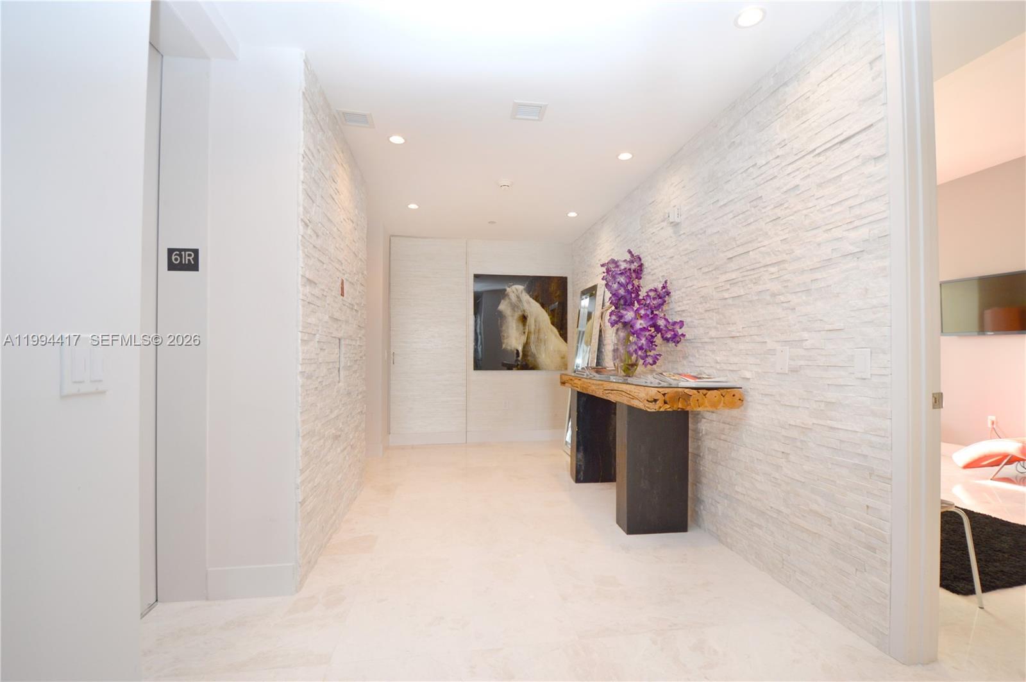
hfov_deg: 100.5
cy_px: 341
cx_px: 513
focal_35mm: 15
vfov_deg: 77.2
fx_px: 427
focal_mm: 10
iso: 400
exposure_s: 1/60
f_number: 3.5
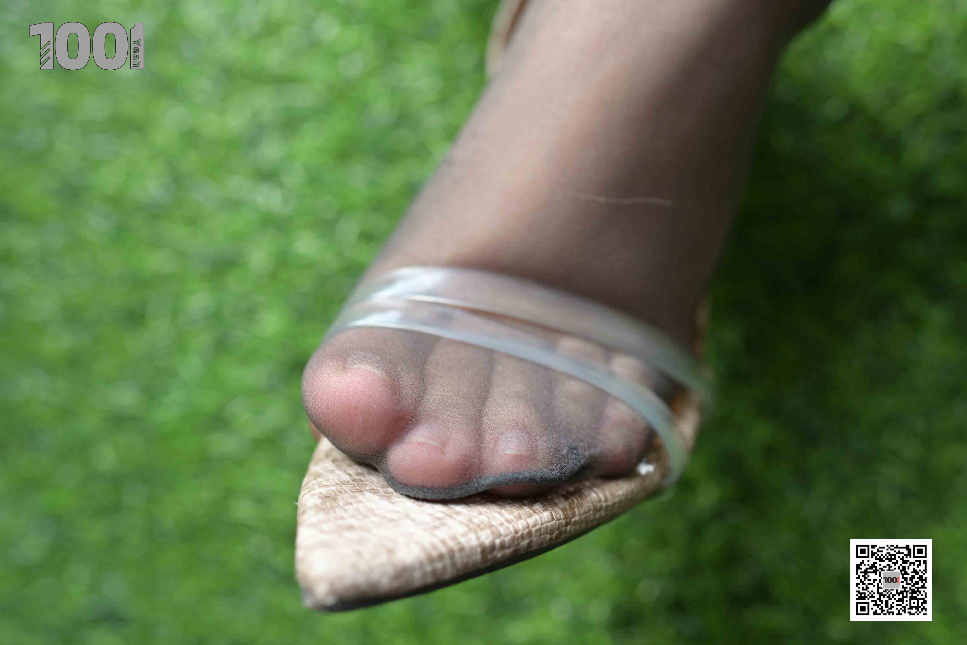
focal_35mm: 35
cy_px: 322
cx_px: 484
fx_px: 940
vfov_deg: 37.9
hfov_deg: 54.4
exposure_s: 1/320
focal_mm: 35
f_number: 3.5
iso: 320
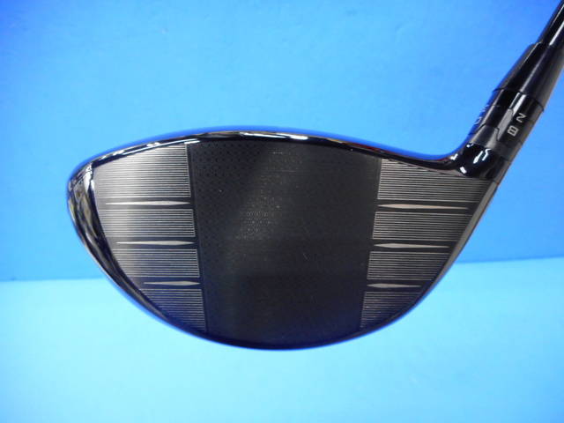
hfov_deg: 69.4
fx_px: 407
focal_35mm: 25
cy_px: 212
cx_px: 282
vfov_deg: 54.9
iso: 360
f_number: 3.7
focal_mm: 4.5
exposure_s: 1/30
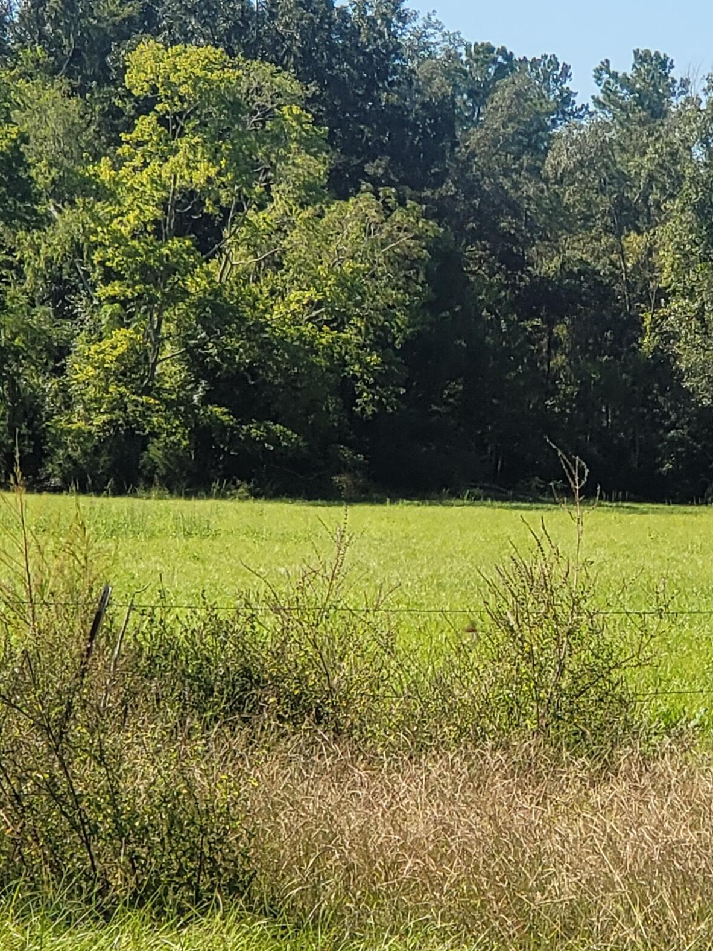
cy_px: 322
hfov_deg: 14.9
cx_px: 539
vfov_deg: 19.8
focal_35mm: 99
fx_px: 2719
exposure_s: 1/688
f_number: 2.4
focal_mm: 6
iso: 25
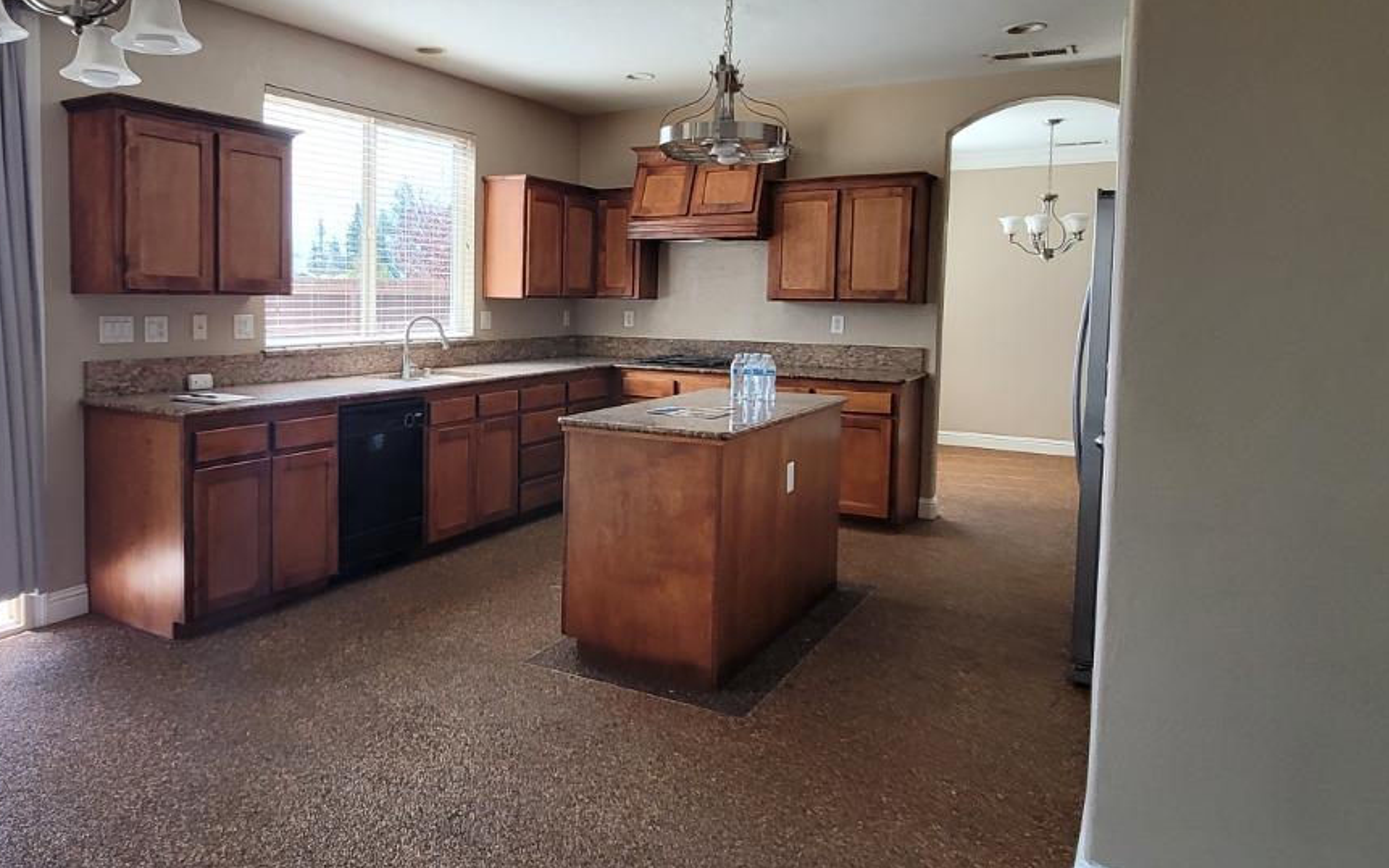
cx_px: 489
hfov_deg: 73.0
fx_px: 908
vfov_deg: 50.8
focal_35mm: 24
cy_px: 359
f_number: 2.2
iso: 100
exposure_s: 1/120
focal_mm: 2.2
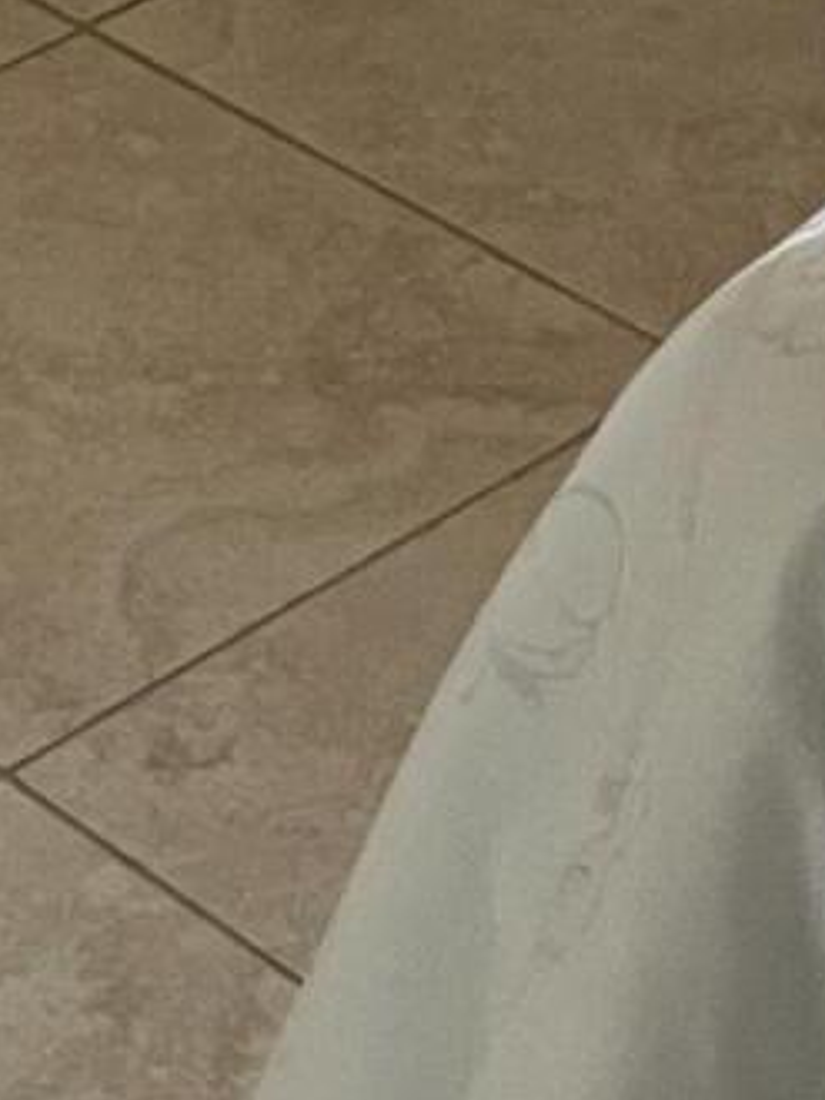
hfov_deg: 9.4
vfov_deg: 11.0
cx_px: 334
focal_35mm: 158
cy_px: -1354
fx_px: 5018
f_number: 1.6
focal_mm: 4.2
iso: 250
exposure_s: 1/60
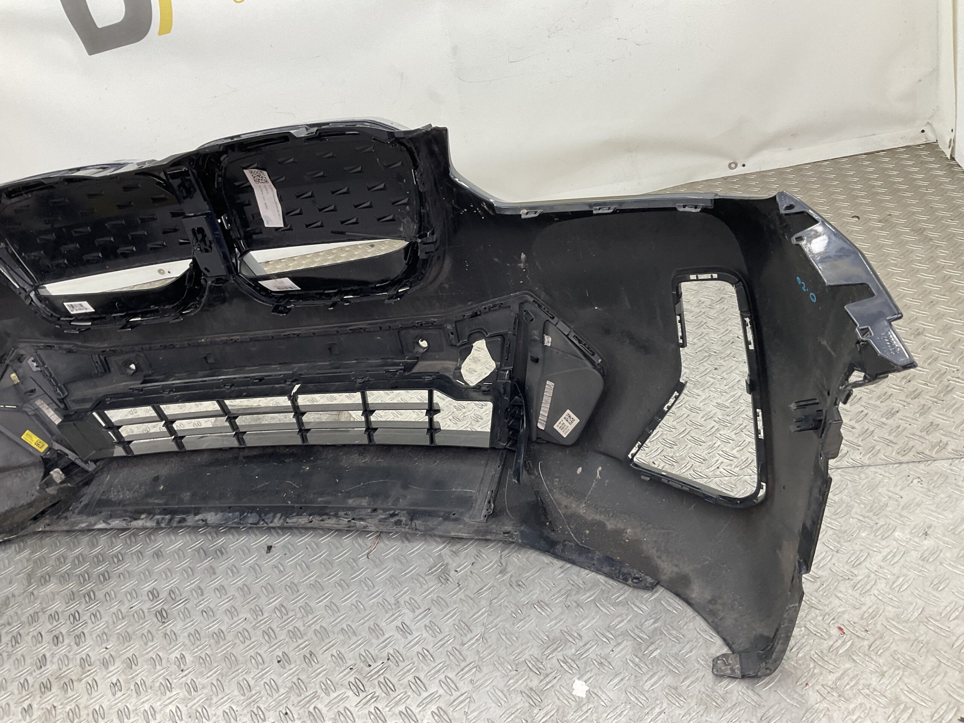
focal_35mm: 29
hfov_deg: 61.7
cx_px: 482
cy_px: 362
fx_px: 808
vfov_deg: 48.2
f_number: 1.8
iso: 50
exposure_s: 1/120
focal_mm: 3
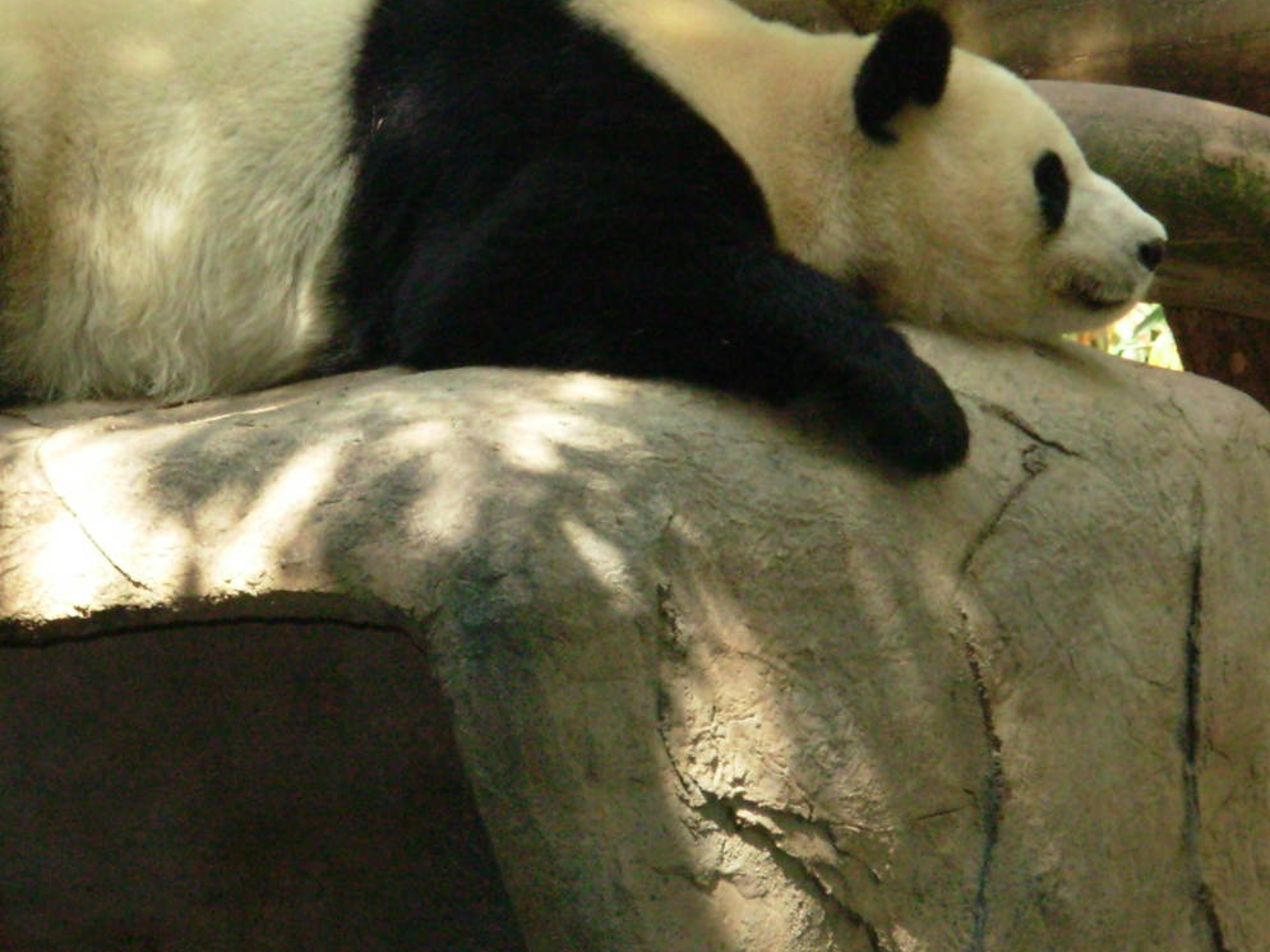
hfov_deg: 8.0
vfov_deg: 6.0
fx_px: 9024
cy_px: 267
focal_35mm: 246
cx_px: 388
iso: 200
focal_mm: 25.3
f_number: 4.7
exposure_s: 1/242
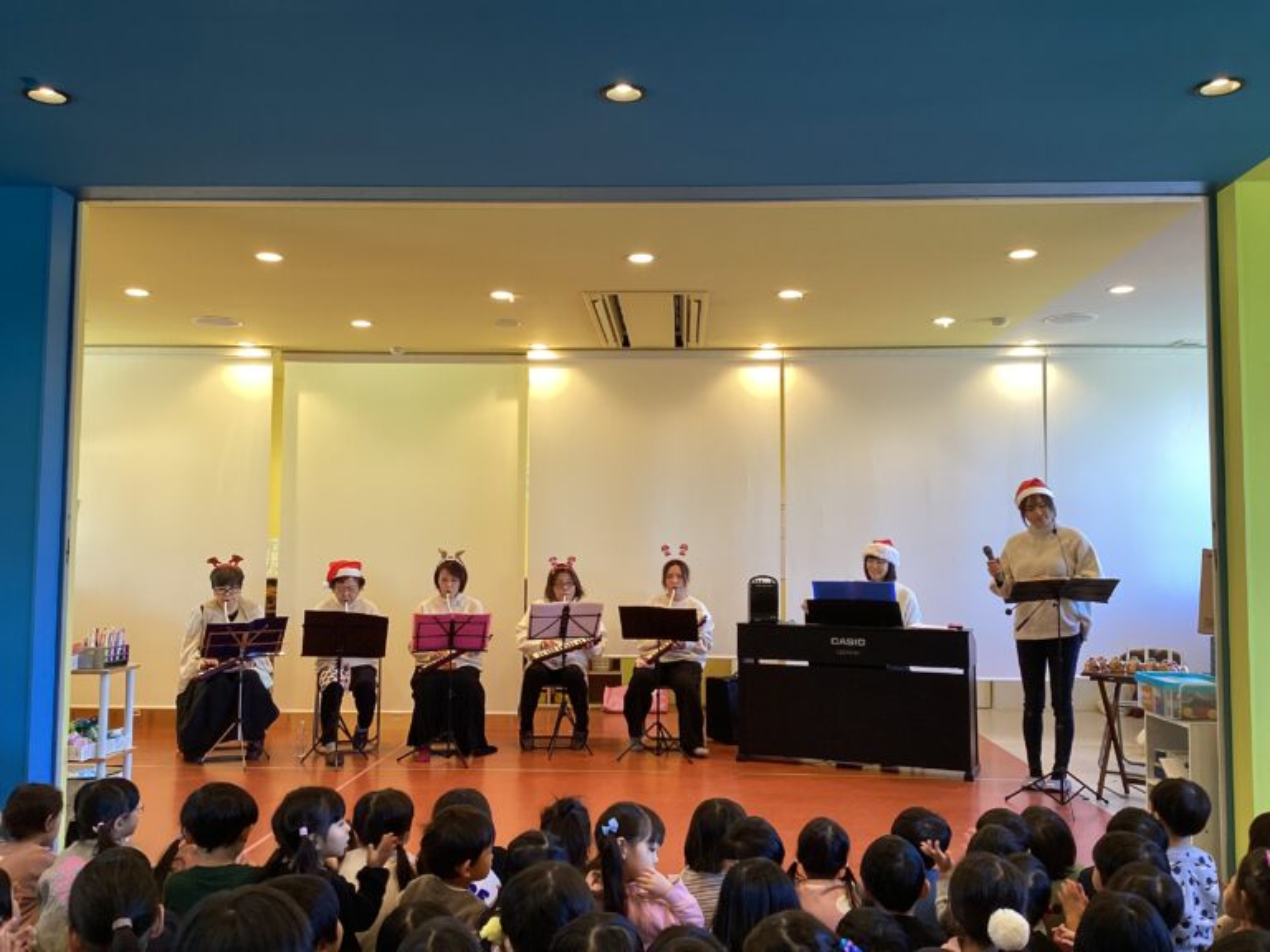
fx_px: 1137
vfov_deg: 45.4
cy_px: 476
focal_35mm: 31
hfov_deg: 58.4
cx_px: 635
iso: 80
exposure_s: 1/60
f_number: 2.4
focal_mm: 3.3
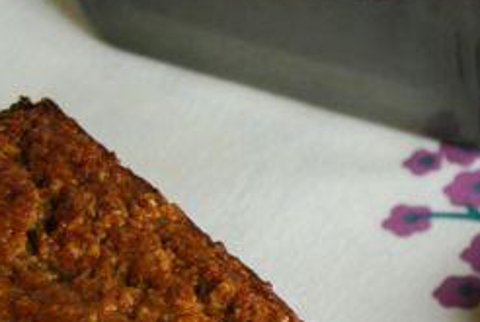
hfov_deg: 9.4
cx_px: 619
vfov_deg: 6.4
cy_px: 299
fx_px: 2862
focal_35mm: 214
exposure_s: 1/200
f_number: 6.3
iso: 800
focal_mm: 55
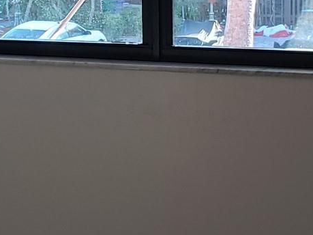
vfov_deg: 12.7
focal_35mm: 116
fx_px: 1049
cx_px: 100
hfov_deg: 16.9
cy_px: 39
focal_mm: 4.3
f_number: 2.4
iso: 125
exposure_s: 1/60
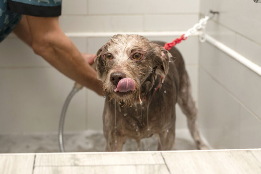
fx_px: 435
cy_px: 84
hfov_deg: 33.3
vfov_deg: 22.7
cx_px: 155
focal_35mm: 60
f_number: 4
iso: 400
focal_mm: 50
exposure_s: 1/400
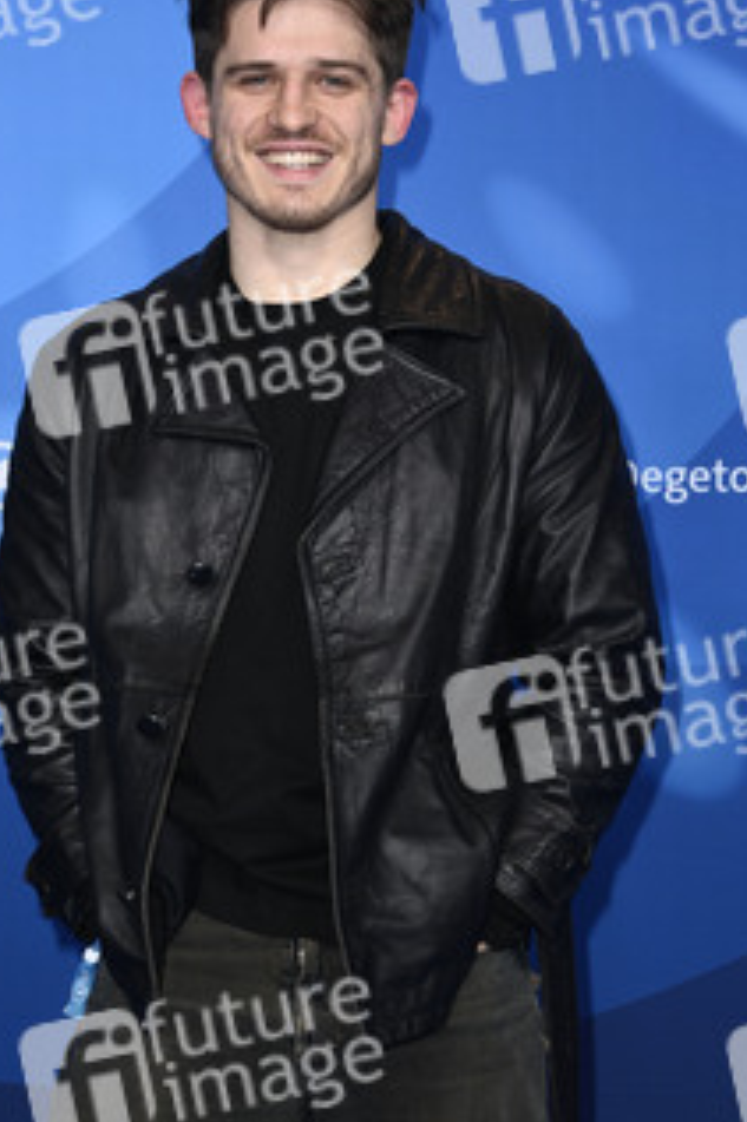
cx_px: 304
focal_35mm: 126
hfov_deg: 10.9
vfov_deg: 16.3
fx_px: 3926
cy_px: 531
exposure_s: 1/250
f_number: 5.6
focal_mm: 100
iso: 800
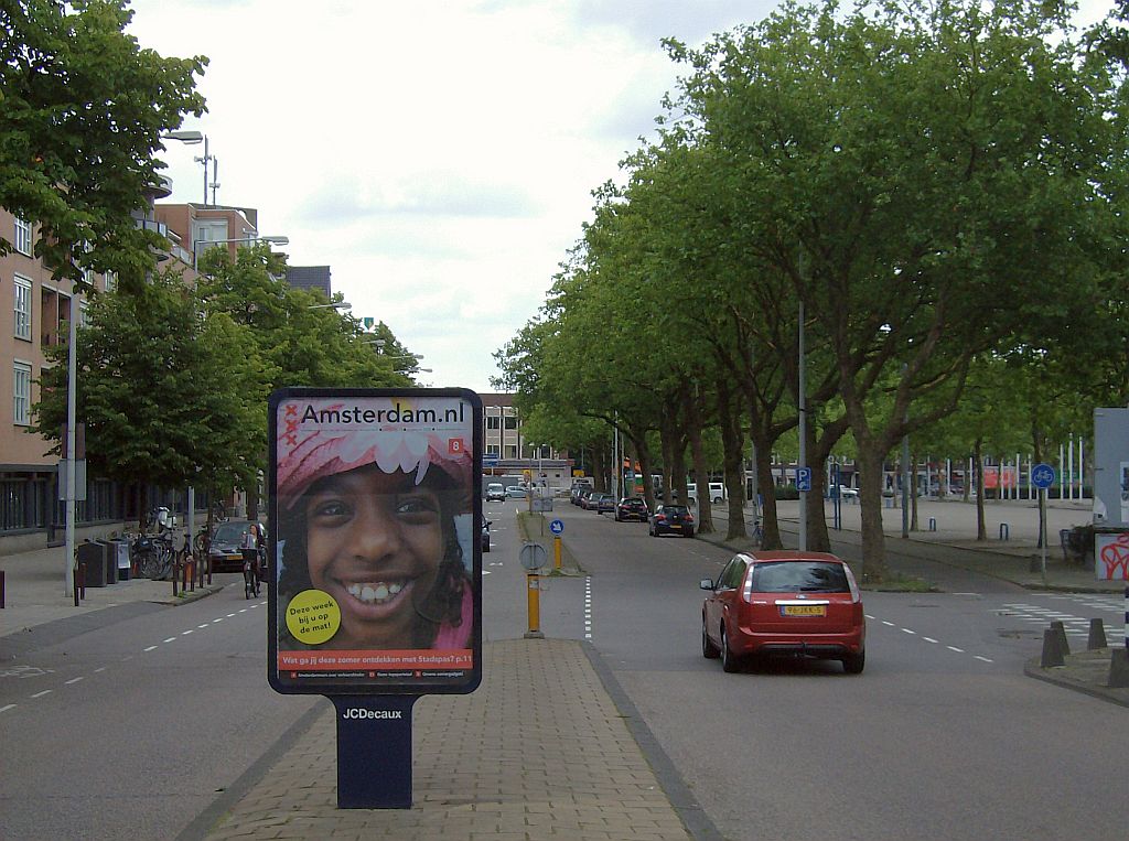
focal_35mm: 70
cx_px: 564
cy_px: 420
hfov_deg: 27.8
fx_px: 2278
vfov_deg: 20.9
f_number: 6.2
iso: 100
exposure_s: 1/229
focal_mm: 11.6
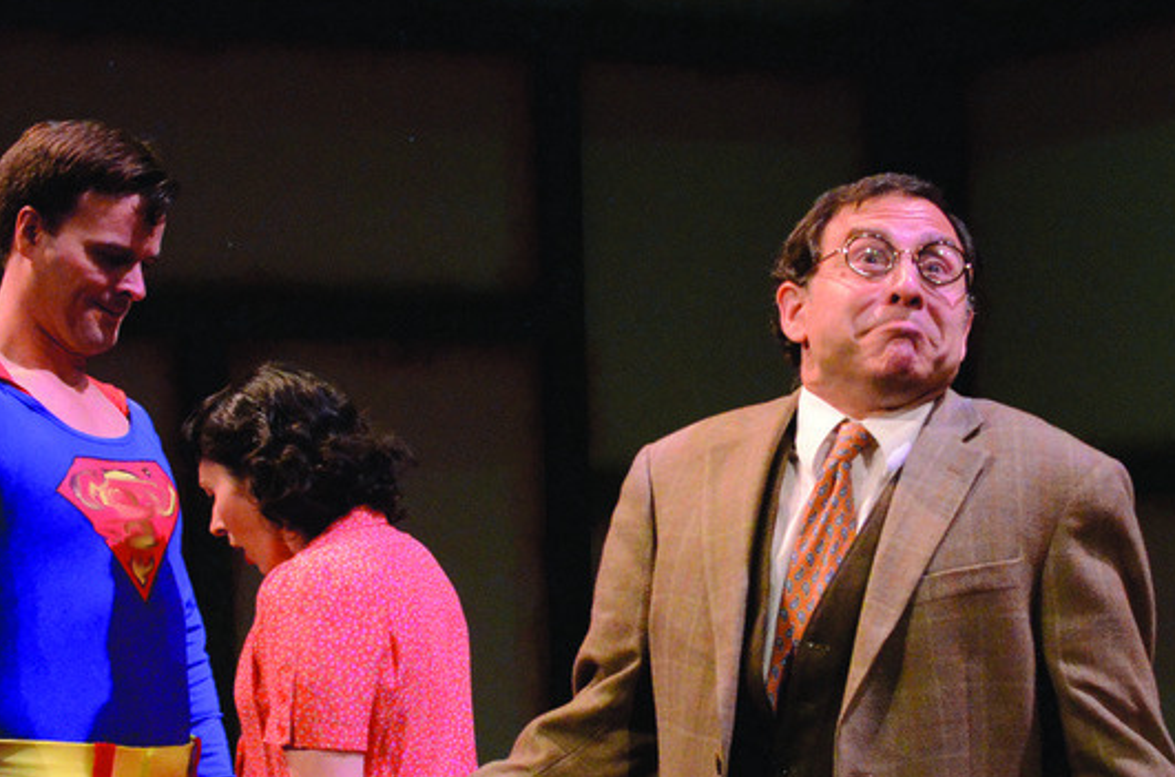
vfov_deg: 17.6
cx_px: 726
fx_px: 2474
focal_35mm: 76
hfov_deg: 26.6
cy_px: 670
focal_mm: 28
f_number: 7.1
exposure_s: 1/250
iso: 6400
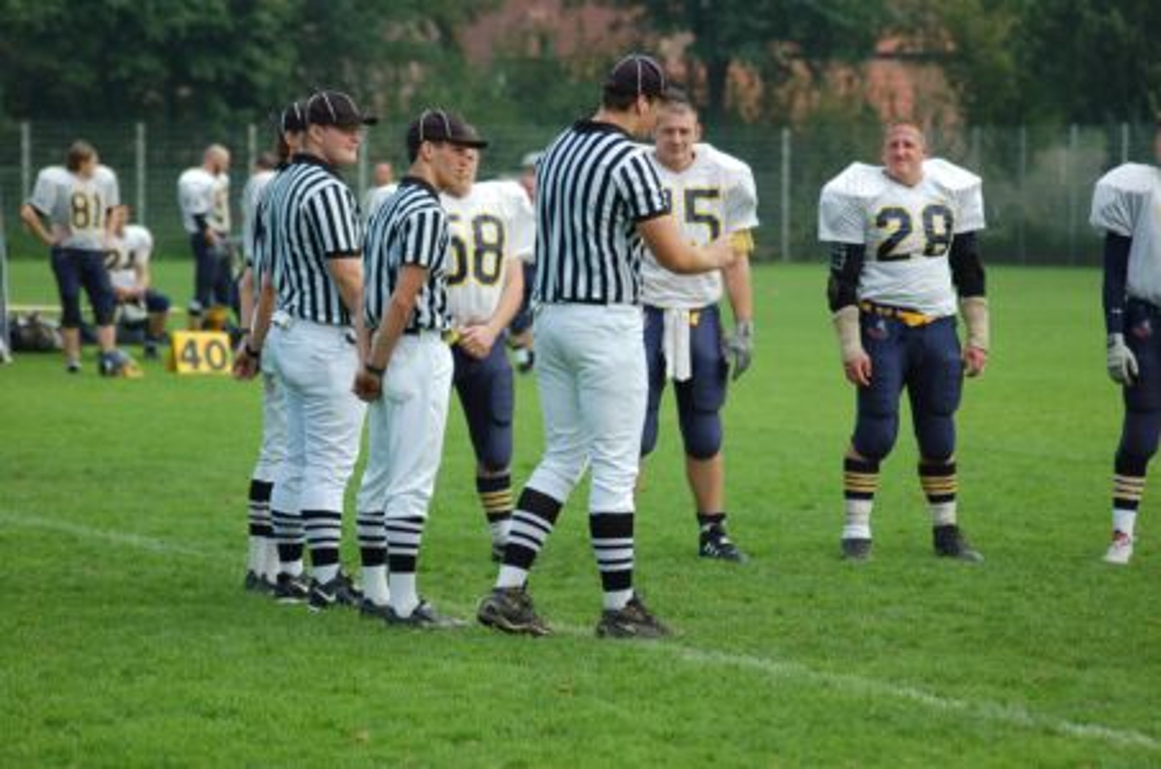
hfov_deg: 11.4
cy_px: 384
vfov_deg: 7.6
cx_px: 580
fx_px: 5793
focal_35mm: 180
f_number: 4.2
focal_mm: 120
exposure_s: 1/1000
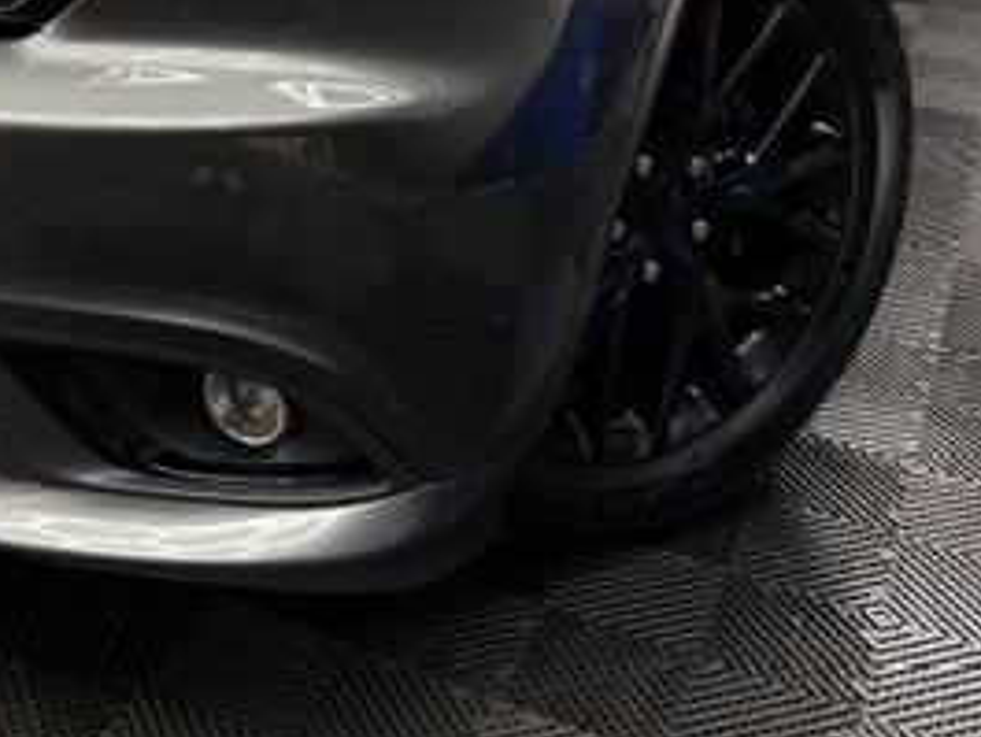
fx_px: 1644
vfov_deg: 23.3
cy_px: -130
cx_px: 130
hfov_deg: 31.9
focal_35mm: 58
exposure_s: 1/60
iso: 320
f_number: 1.78
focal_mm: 6.76
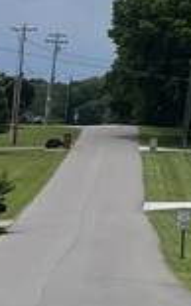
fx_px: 1421
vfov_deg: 11.7
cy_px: -167
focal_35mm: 170
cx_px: 677
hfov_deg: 6.6
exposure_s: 1/12658
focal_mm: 5.7
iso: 50
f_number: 1.5
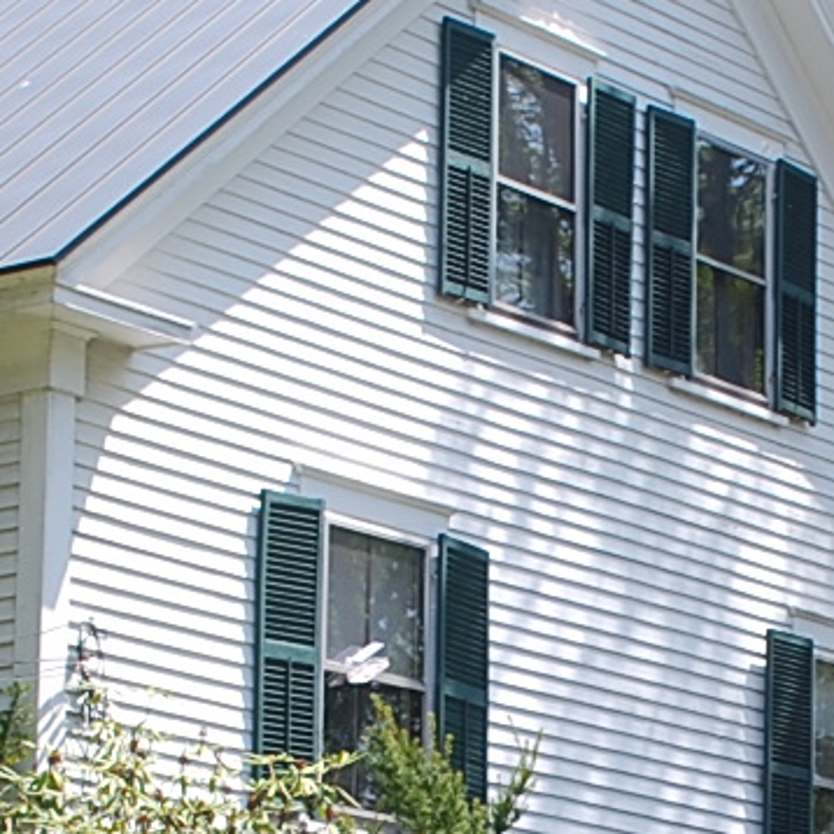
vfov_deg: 11.3
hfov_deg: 11.5
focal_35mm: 152
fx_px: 4143
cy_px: 904
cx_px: 624
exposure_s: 1/160
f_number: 6.3
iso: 100
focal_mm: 22
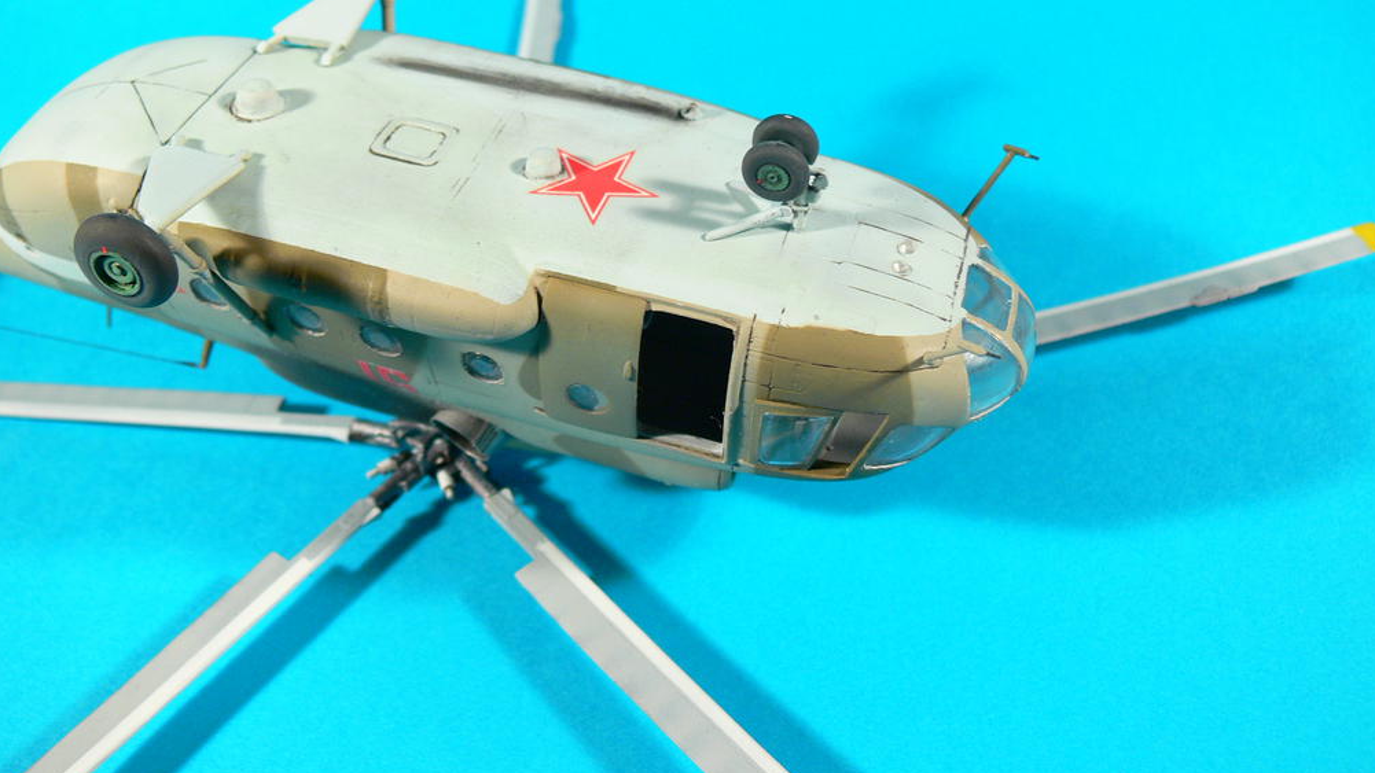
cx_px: 691
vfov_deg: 30.3
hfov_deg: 51.6
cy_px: 286
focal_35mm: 39
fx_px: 1422
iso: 100
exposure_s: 1/50
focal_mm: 7.4
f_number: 3.2
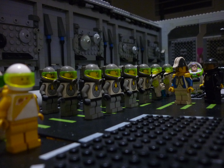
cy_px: 84
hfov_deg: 55.4
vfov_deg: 42.9
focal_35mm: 33
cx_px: 112
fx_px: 214
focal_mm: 5.5
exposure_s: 1/8
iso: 400
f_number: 2.8
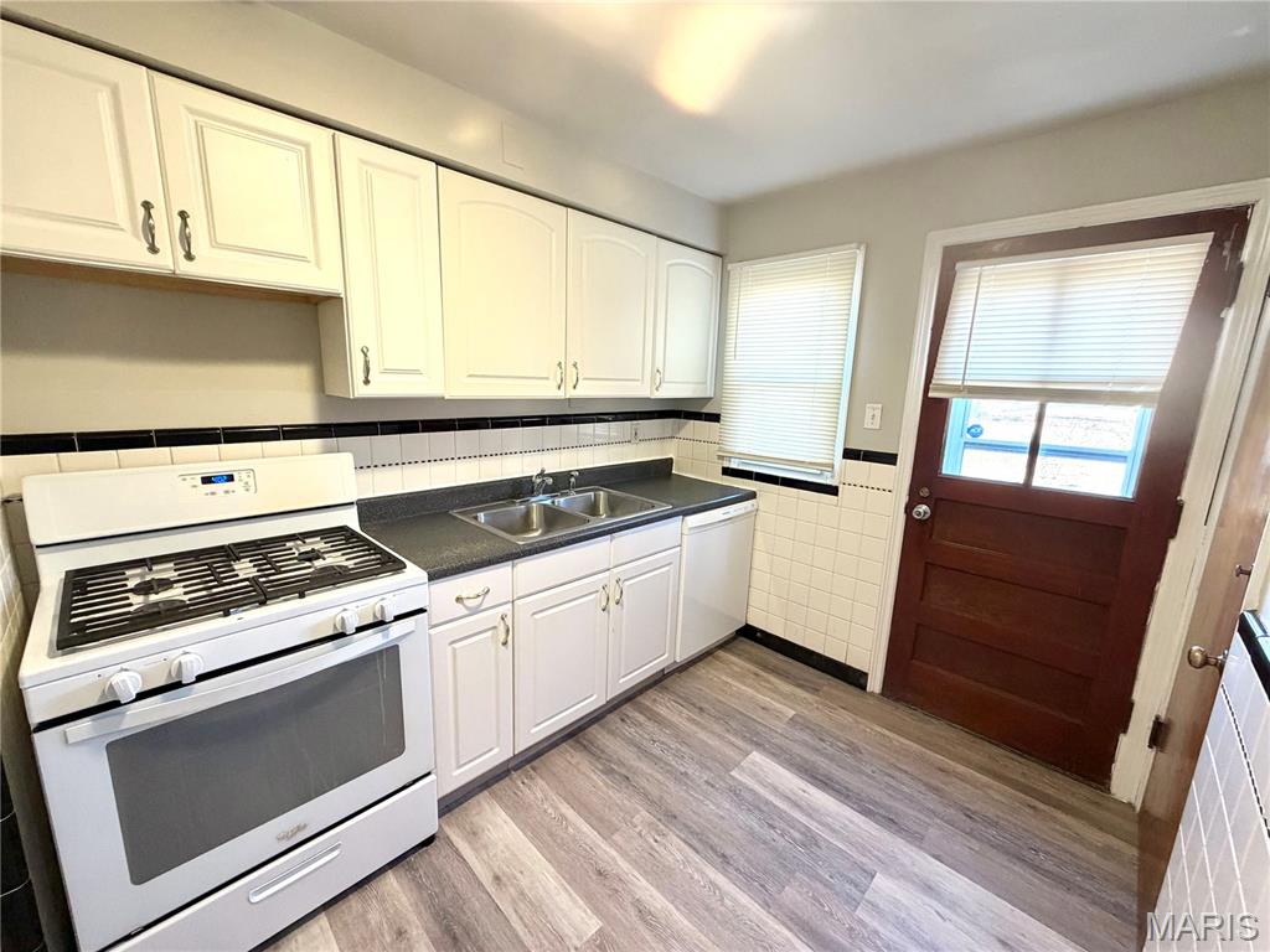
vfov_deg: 85.7
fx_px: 514
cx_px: 635
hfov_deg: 102.1
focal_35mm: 14
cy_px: 476
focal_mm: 2.22
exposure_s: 1/60
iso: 250
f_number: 2.2
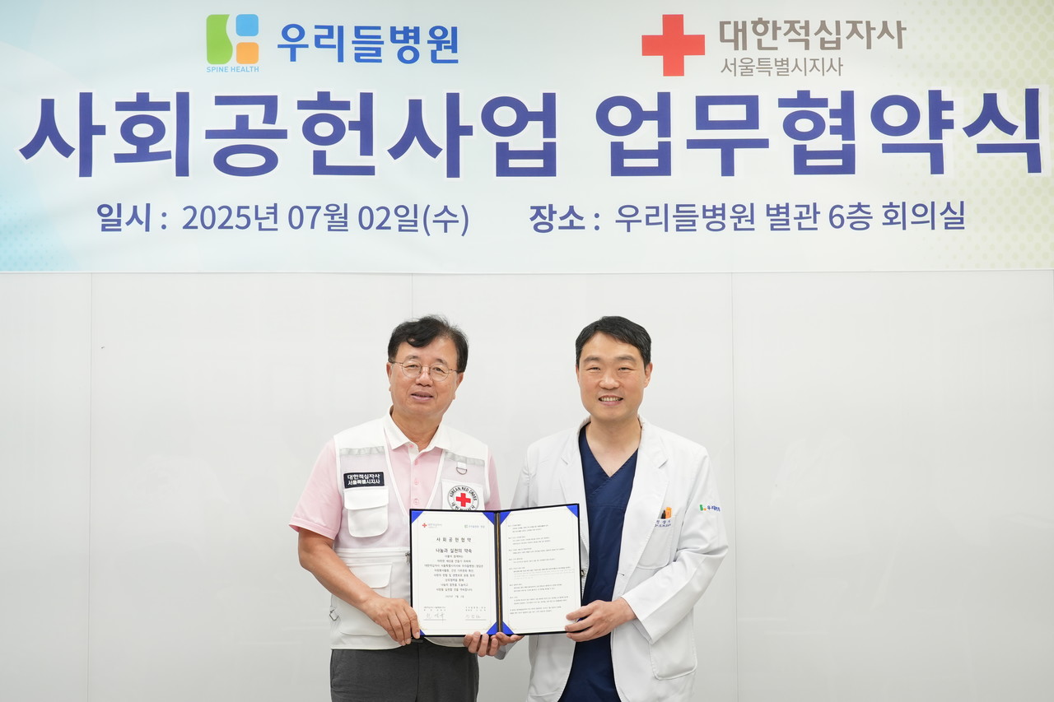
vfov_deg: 23.8
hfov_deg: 35.1
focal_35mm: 57
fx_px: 1669
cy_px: 351
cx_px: 527
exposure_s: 1/64
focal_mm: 38
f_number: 5
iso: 800
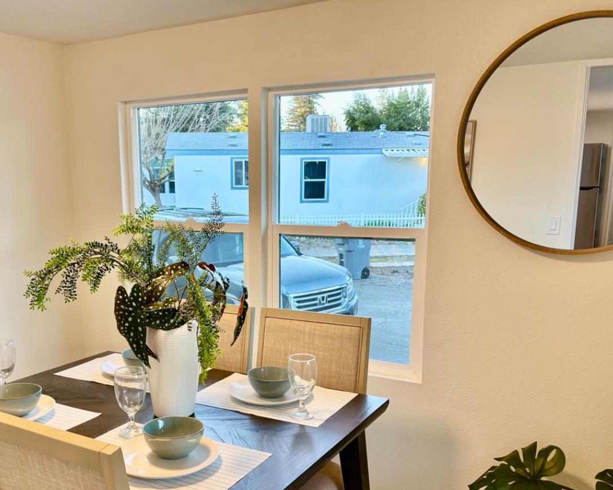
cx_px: 243
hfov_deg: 51.2
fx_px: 635
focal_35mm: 35
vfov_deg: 41.8
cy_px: 313
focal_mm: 5.96
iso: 64
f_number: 1.6
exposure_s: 1/60
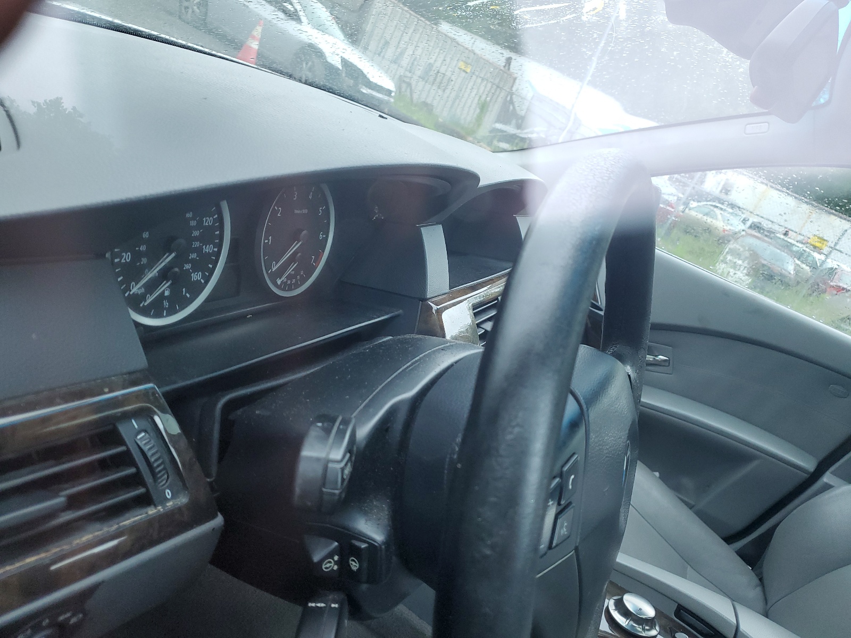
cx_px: 426
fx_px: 639
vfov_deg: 53.1
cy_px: 319
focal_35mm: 26
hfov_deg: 67.3
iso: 89
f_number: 1.5
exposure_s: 1/120
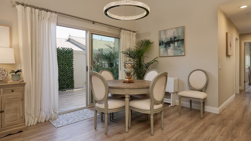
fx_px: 137
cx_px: 126
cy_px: 65
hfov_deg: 85.1
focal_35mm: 21
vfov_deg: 54.6
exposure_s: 1/80
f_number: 11
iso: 400
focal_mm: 19.5
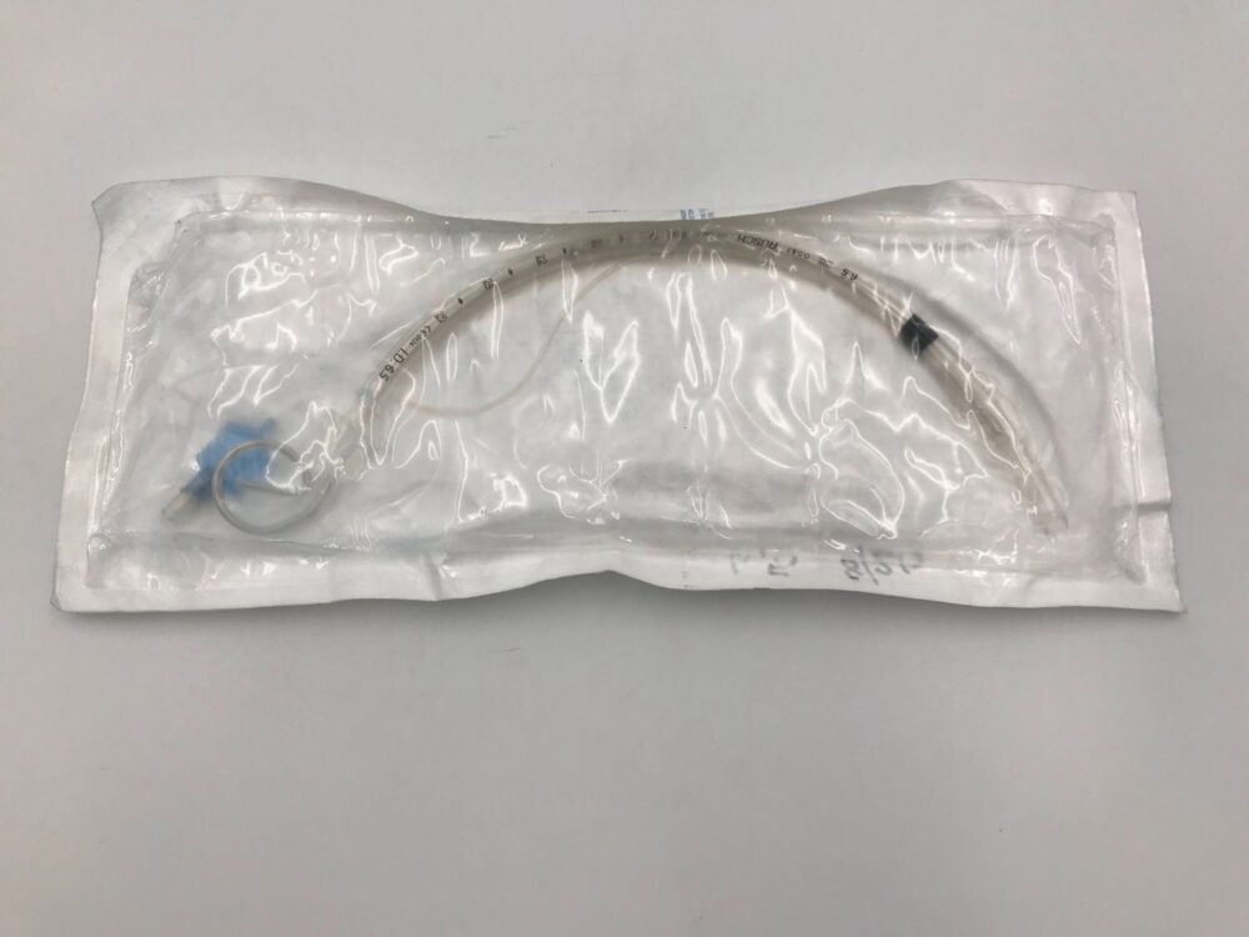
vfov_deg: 49.7
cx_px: 624
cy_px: 468
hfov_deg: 63.4
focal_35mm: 28
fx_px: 1010
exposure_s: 1/301
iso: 20
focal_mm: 3.99
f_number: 1.8
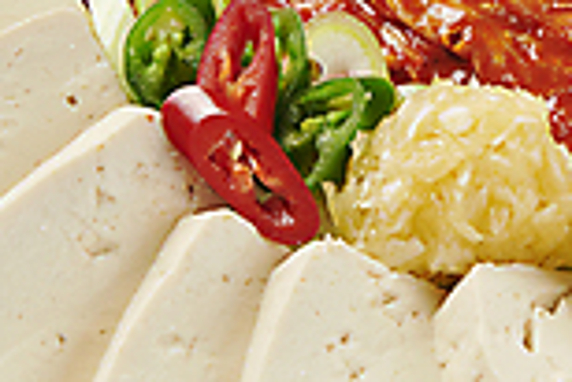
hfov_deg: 7.5
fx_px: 4342
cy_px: 89
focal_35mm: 273
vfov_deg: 5.0
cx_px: 472
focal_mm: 70
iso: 64
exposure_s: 1/125
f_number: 16
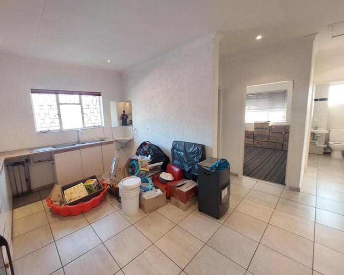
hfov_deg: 100.4
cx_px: 157
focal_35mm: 14
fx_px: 143
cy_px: 134
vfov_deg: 88.0
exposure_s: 1/50
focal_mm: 1.74
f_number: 2.2
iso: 320
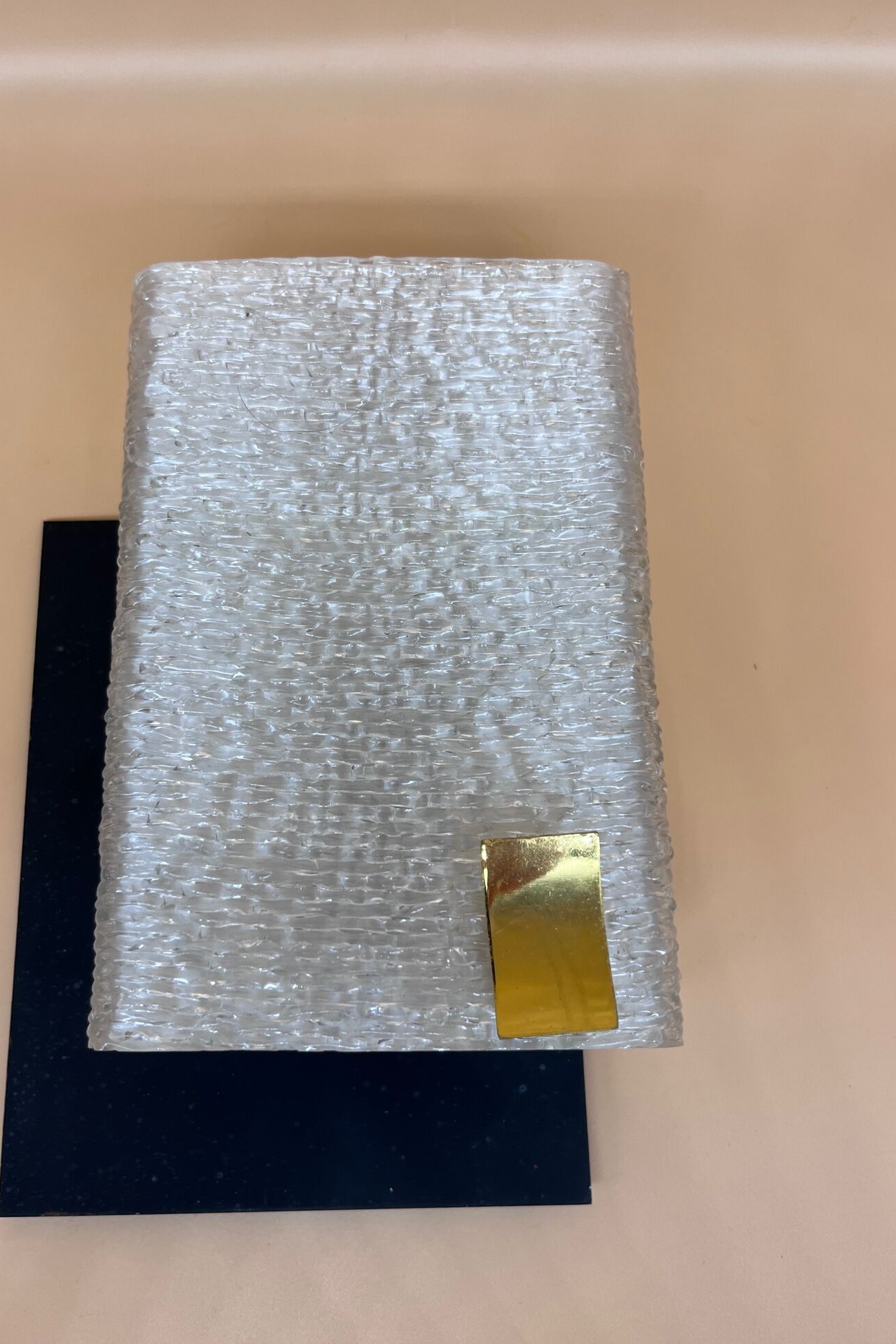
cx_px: 387
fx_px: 1045
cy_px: 670
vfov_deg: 65.5
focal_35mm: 28
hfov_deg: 46.3
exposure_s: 1/295
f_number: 1.6
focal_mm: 5.1
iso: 50
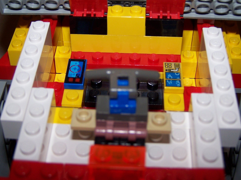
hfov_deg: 27.4
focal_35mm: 71
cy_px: 73
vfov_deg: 20.7
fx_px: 494
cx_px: 119
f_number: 3.2
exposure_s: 1/60
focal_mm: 9.8
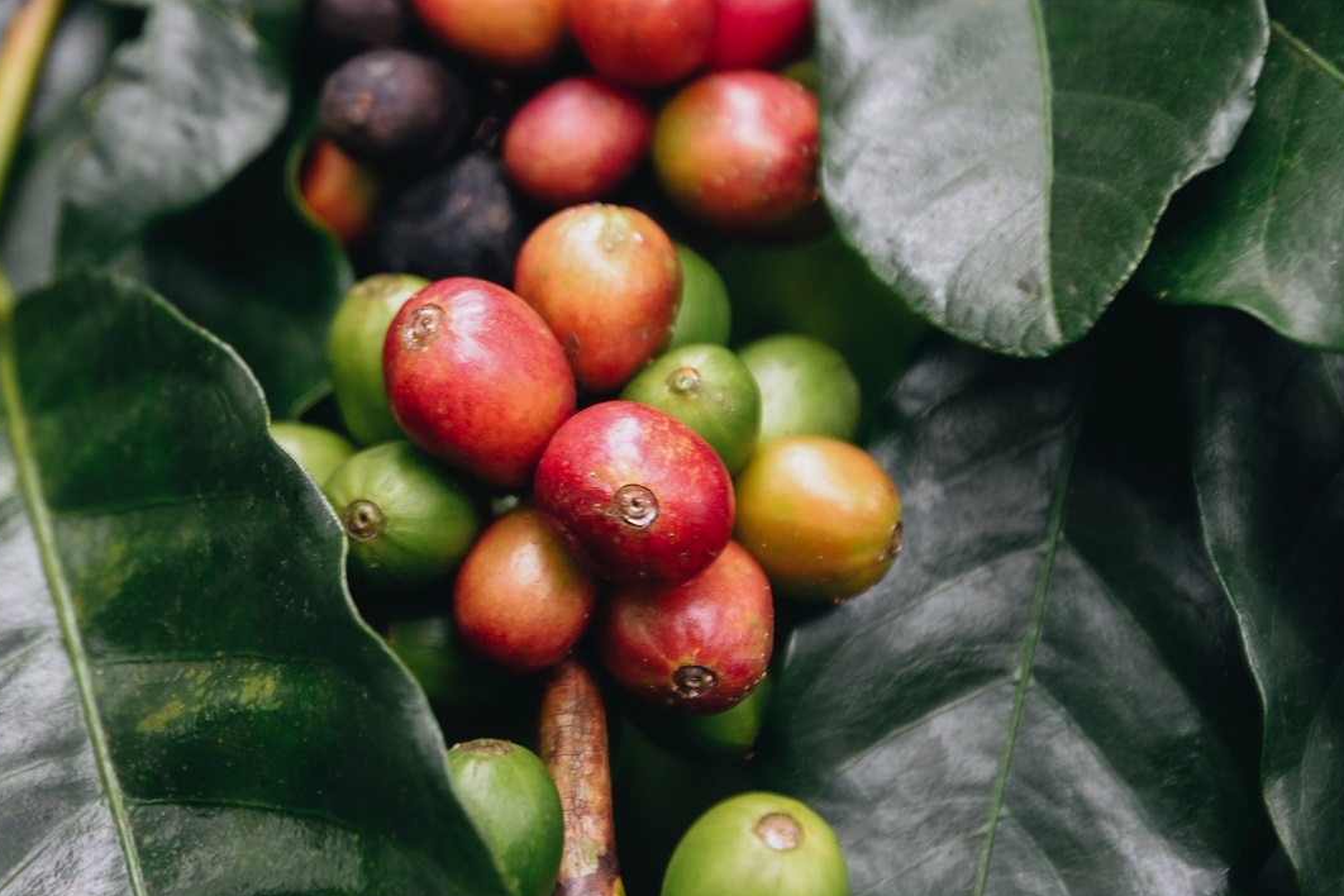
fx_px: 2725
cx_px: 370
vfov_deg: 18.7
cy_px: 385
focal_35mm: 73
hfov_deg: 27.4
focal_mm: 31
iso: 200
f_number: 4
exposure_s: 1/30
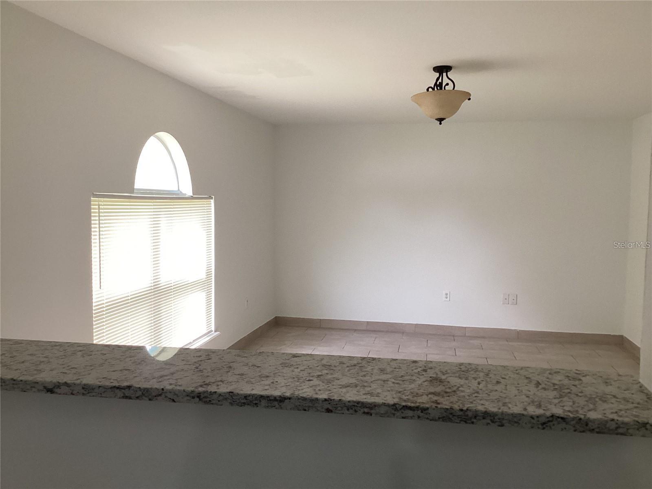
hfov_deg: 58.4
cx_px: 326
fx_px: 584
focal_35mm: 31
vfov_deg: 45.4
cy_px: 244
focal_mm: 3.3
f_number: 2.4
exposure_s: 1/60
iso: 125
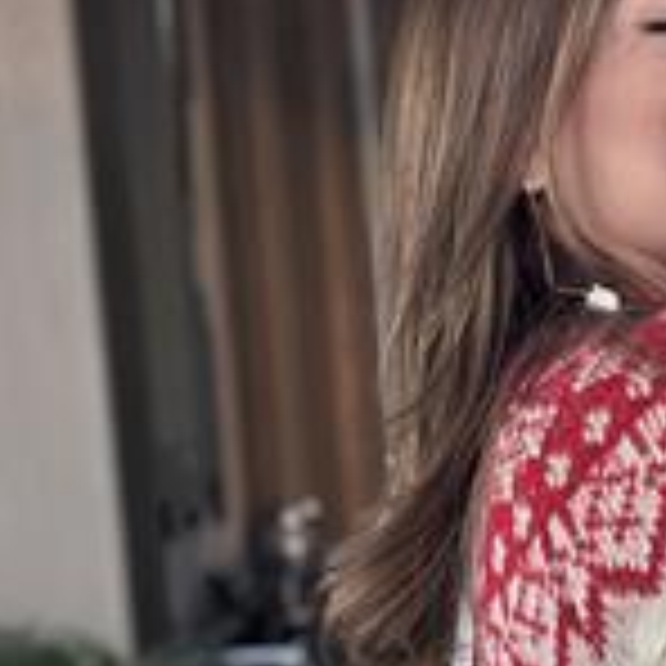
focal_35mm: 145
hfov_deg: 11.8
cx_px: 765
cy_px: 842
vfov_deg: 11.7
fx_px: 3156
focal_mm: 6.86
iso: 320
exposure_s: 1/60
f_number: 1.78
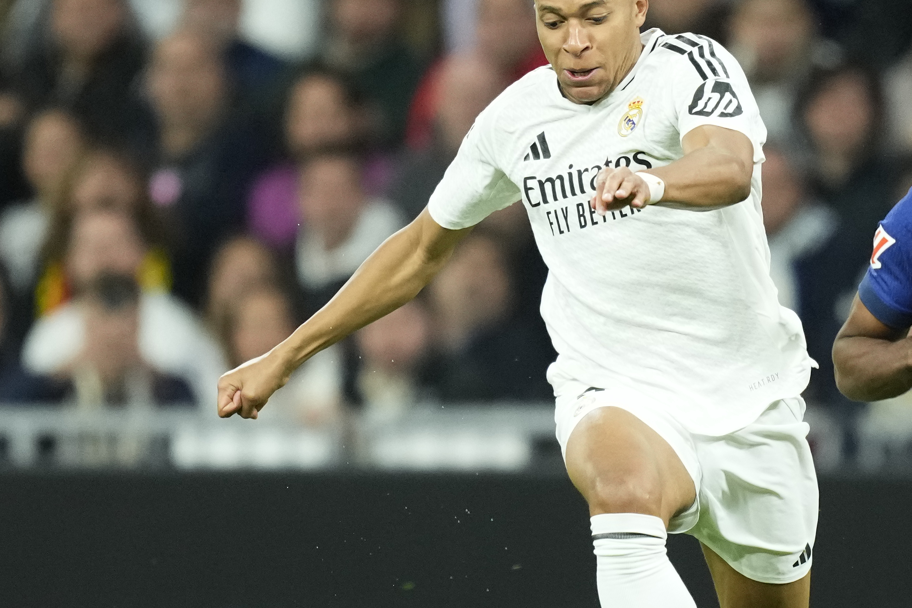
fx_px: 20394
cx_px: 709
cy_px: 418
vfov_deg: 1.7
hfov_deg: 2.6
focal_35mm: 805
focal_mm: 400
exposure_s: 1/2000
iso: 3200
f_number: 2.8
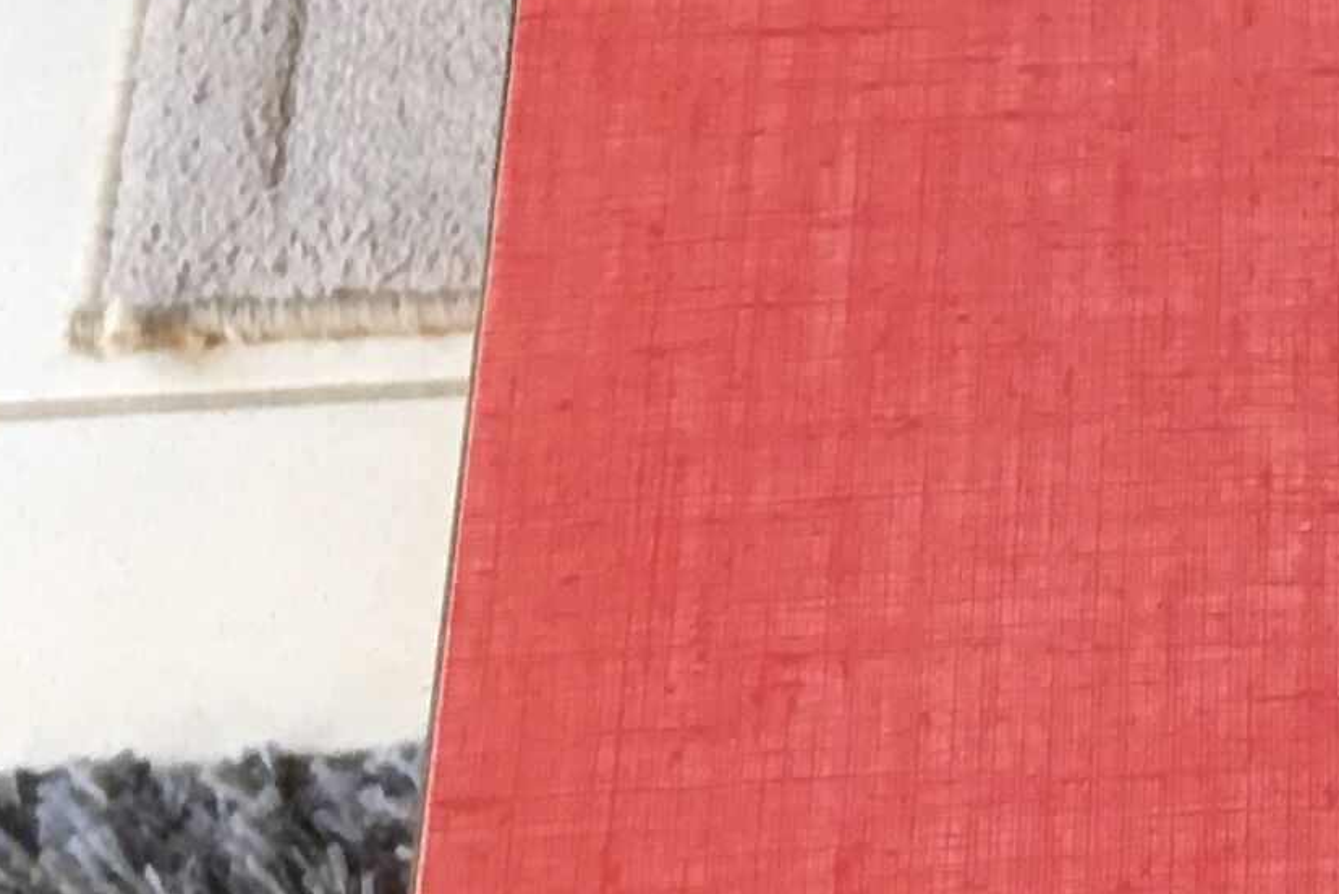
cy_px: 816
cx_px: 2620
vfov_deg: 9.3
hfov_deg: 12.4
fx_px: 5469
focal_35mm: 147
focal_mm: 4.15
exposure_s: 1/17
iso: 64
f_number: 2.2
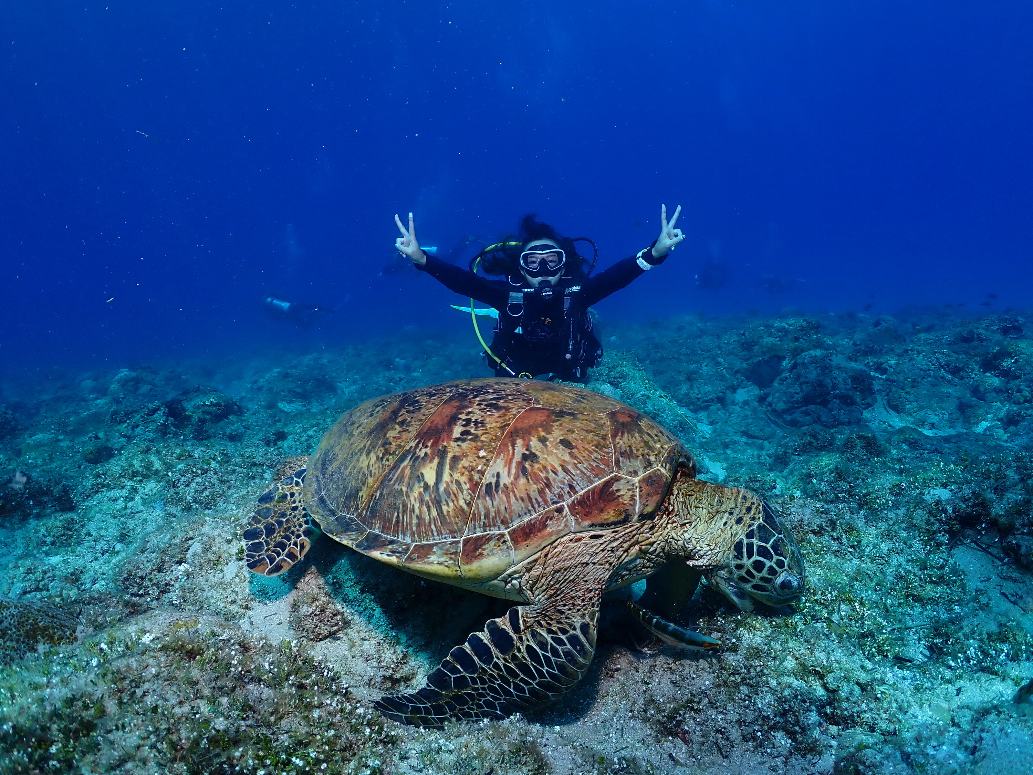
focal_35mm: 30
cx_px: 516
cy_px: 388
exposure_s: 1/640
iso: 100
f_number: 3.2
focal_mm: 5.4
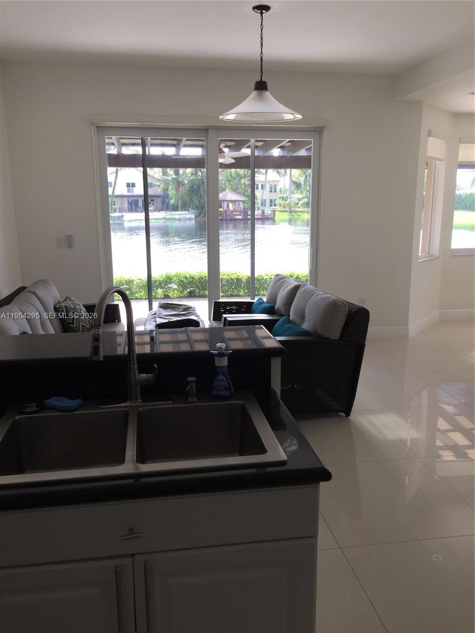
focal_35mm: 29
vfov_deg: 61.7
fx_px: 531
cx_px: 238
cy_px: 316
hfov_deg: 48.2
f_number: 2.2
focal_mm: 4.15
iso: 40
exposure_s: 1/120
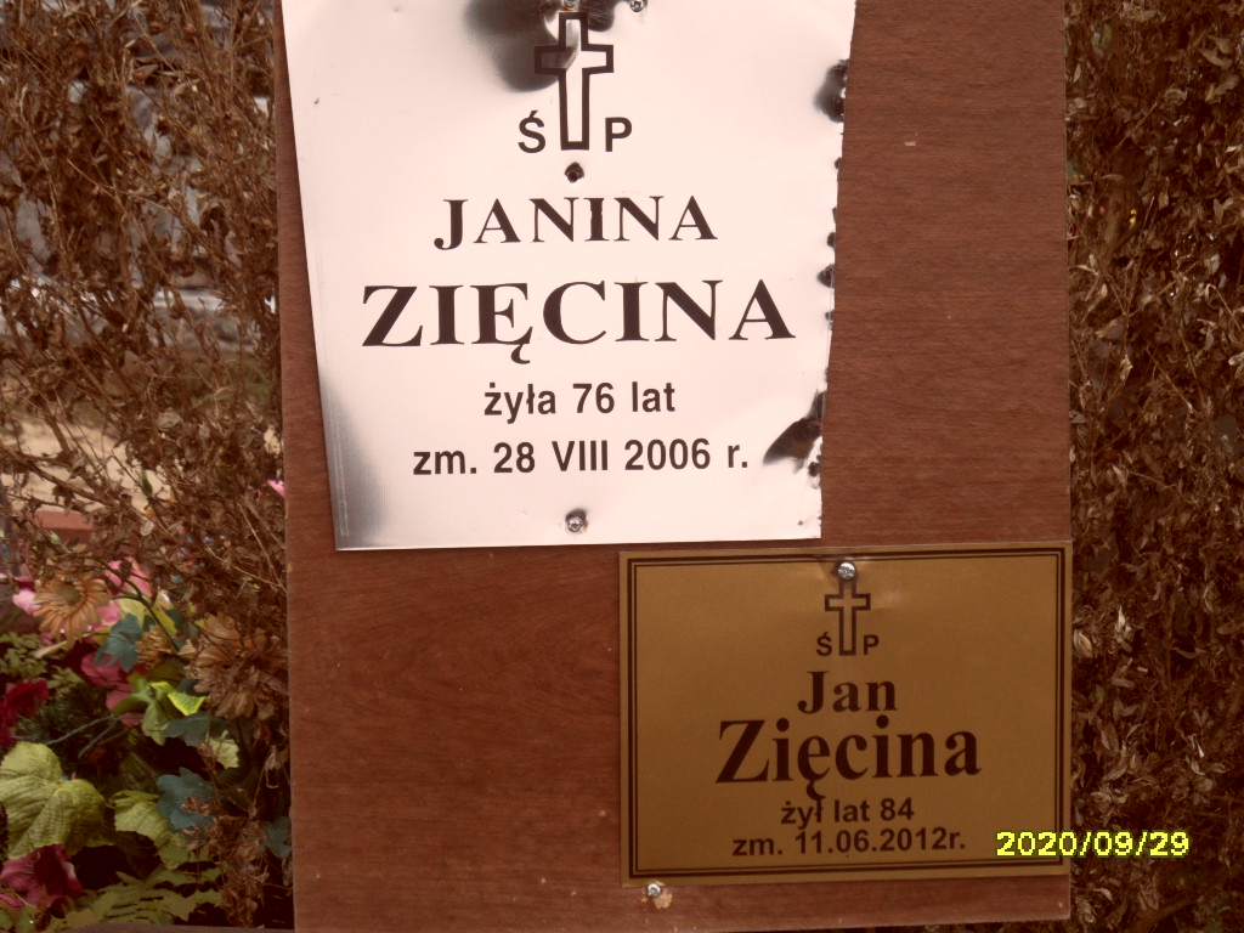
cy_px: 466
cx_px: 622
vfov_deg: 12.3
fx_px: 4312
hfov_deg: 16.4
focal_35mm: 120
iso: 100
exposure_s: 1/125
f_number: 4.4
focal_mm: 20
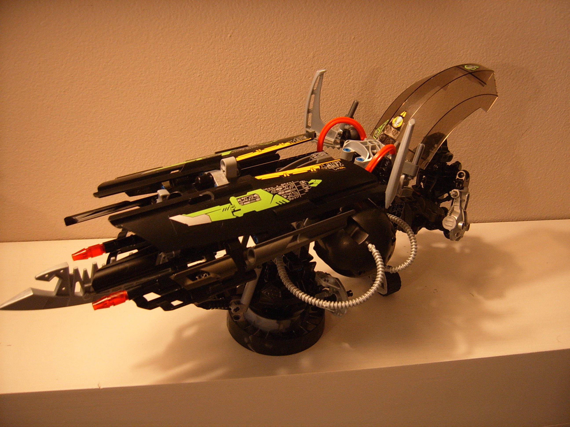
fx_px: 576
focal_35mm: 35
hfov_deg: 52.6
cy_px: 214
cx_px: 285
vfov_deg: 40.7
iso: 100
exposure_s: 1/15
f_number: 2.8
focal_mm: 5.8
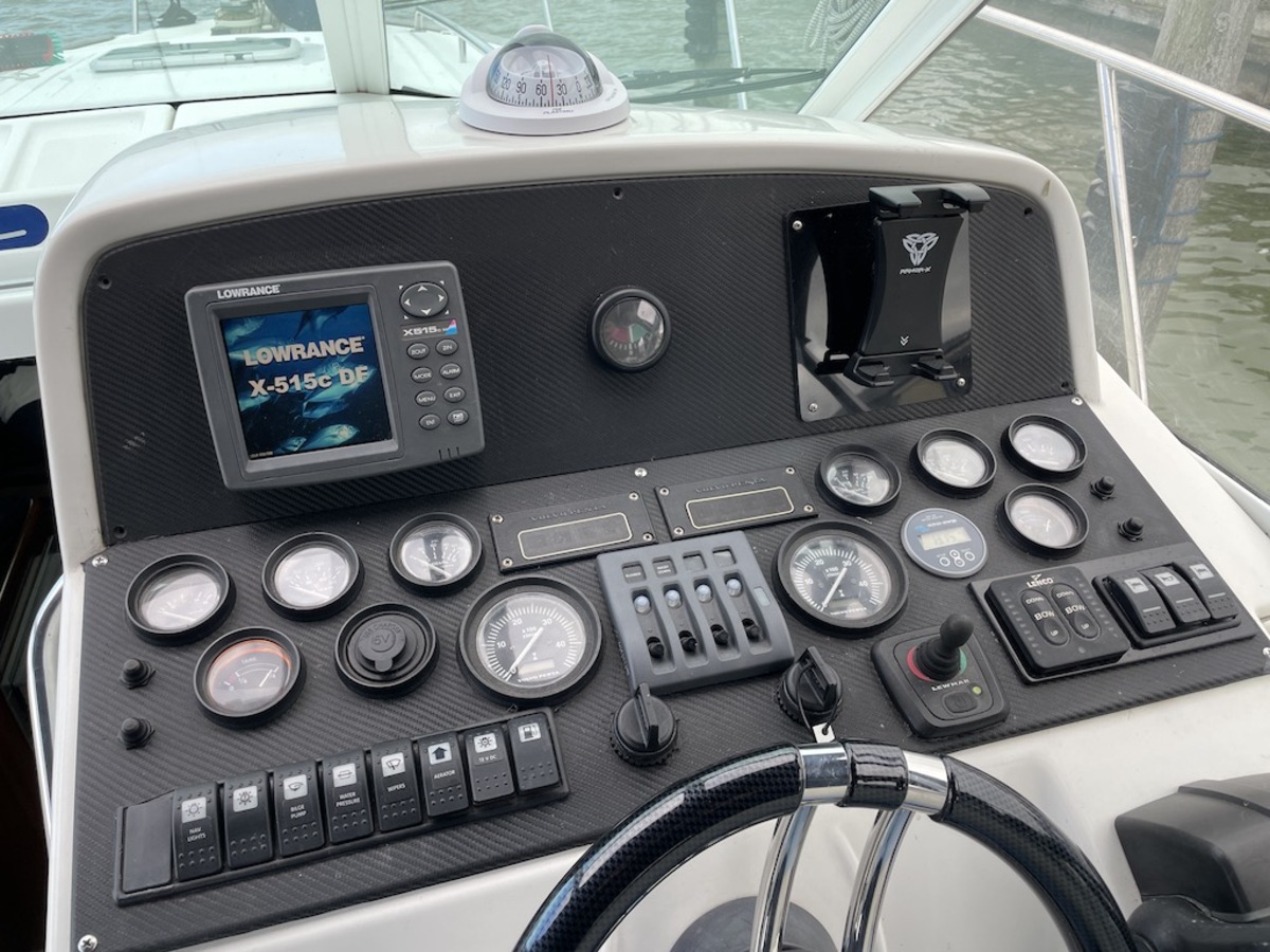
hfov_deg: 67.3
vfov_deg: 53.1
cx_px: 635
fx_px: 954
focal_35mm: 26
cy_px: 476
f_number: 1.6
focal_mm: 4.2
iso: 32
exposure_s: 1/232
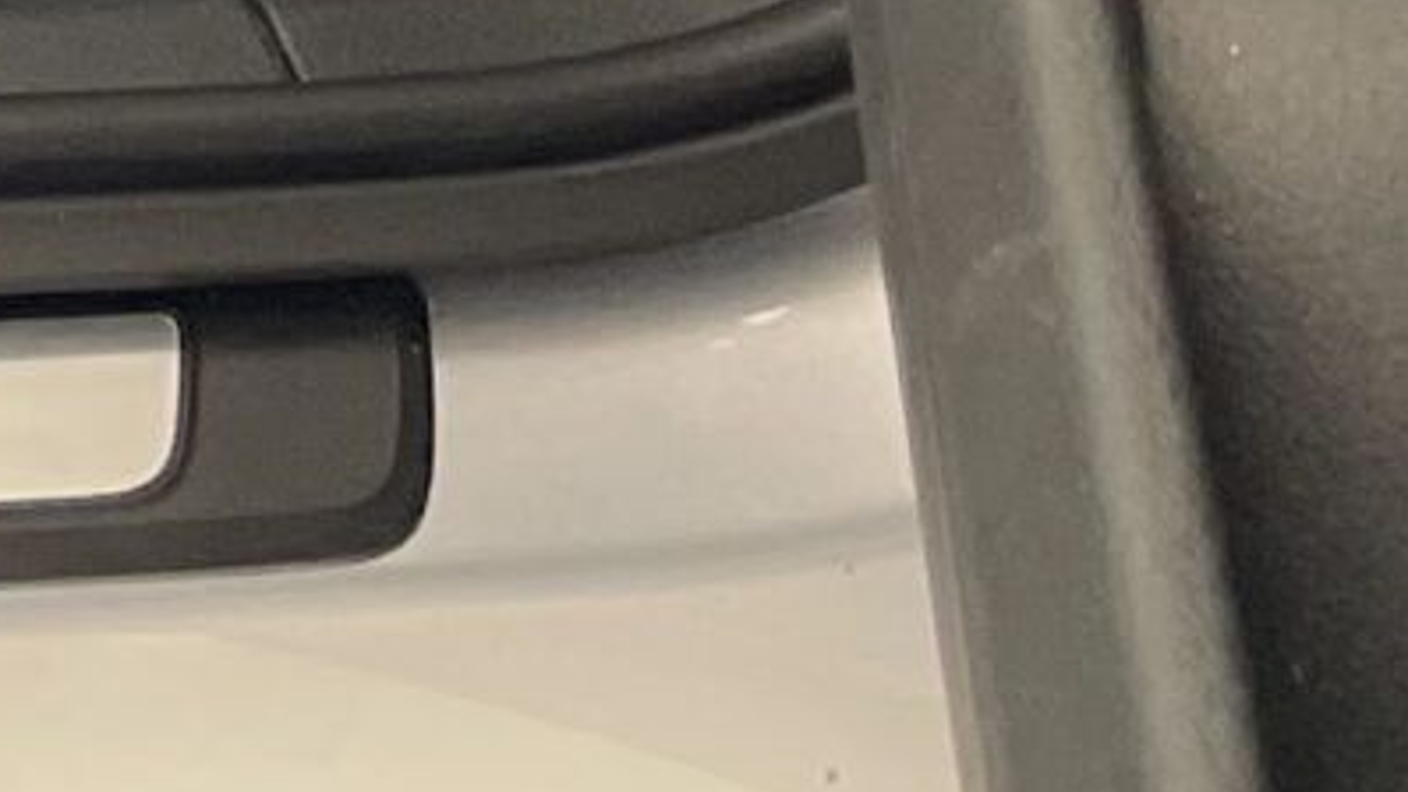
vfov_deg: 5.6
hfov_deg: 10.0
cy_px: -2532
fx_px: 6796
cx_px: -2200
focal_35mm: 182
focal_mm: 4.2
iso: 160
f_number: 1.6
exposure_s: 1/60
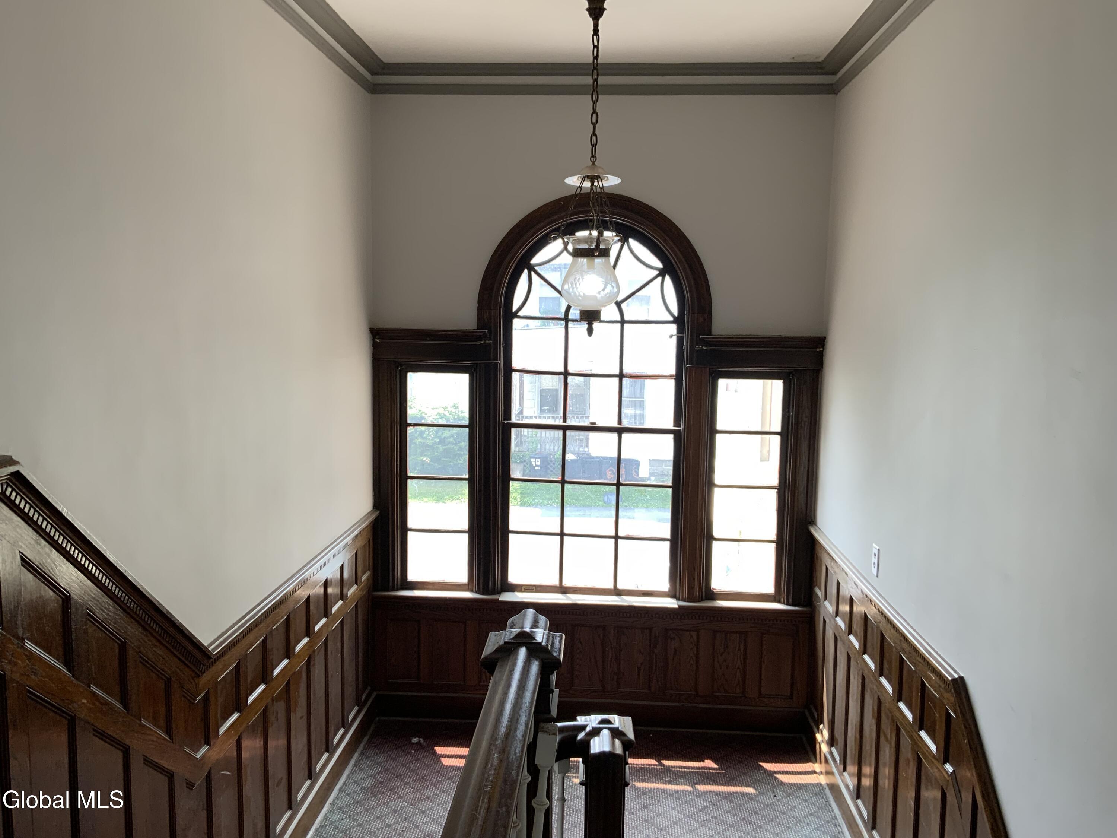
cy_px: 419
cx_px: 558
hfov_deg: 61.7
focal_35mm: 29
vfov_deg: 48.2
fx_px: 936
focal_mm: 3
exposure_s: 1/120
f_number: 1.8
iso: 25
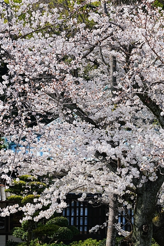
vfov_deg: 12.9
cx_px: 146
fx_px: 1086
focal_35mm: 159
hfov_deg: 8.6
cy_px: 122
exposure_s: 1/320
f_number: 6.3
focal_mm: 105
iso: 100
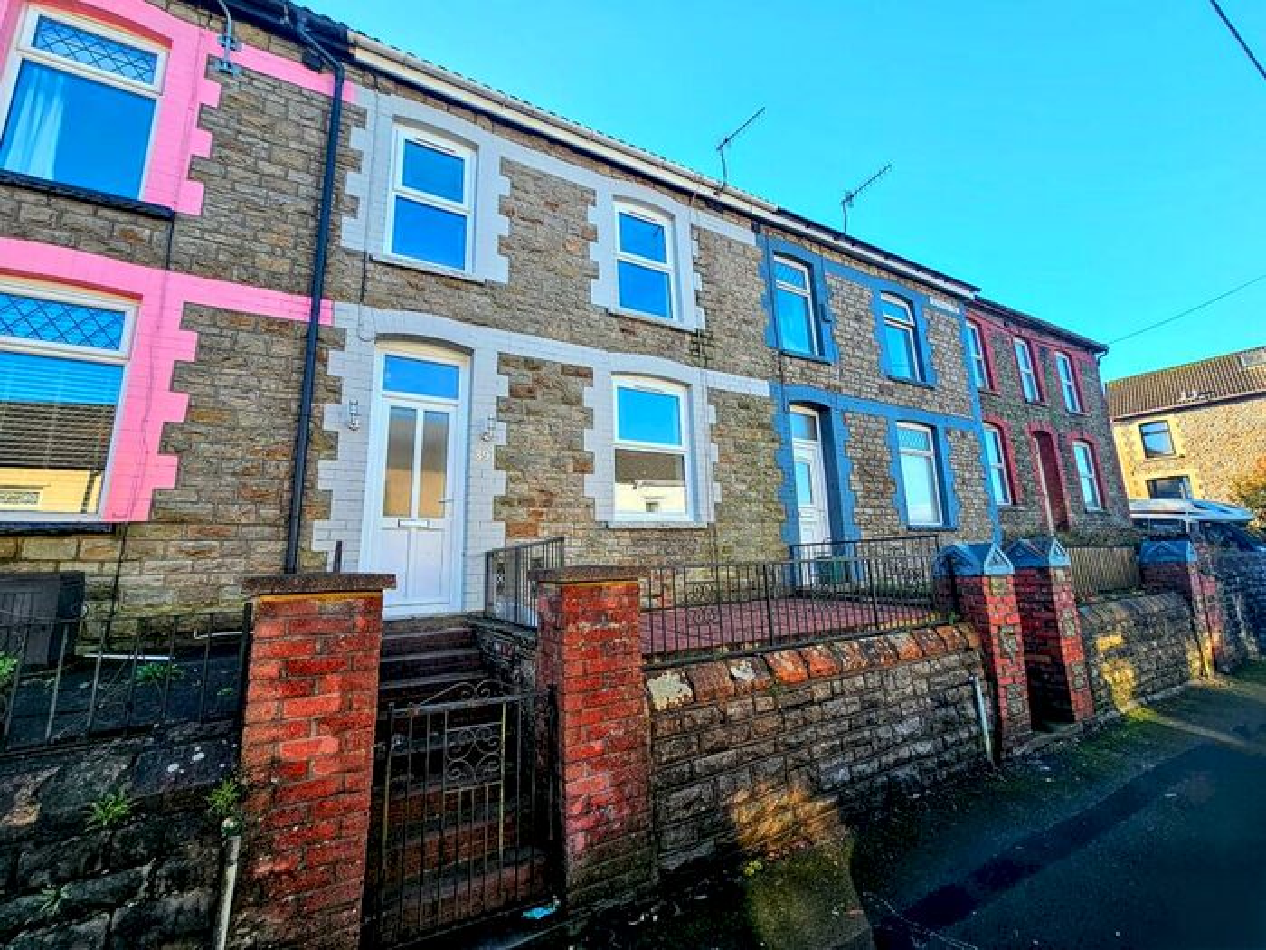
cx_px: 633
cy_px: 475
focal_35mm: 13
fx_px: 475
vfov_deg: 89.9
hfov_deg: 106.2
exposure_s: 1/345
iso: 50
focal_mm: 2.2
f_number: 2.2
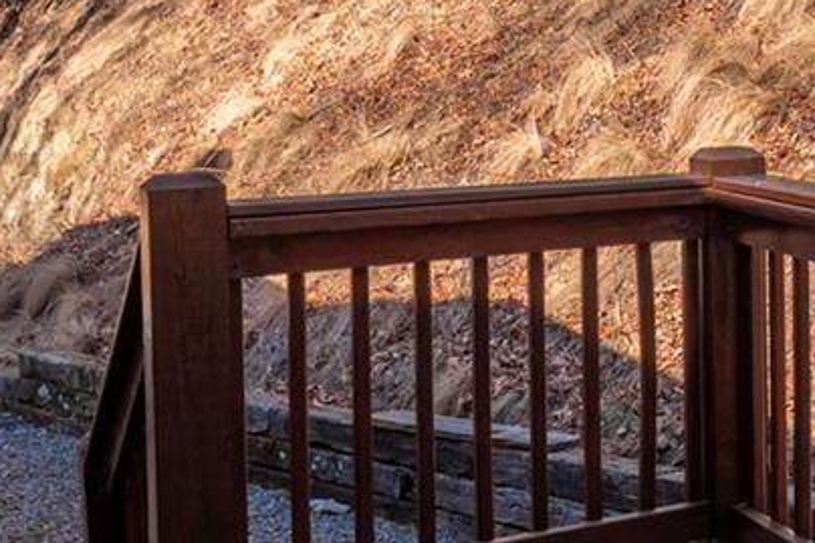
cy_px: 48
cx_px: 1170
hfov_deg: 23.6
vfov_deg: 18.8
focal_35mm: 71
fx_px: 1607
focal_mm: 14
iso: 320
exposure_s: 1/1250
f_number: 7.1
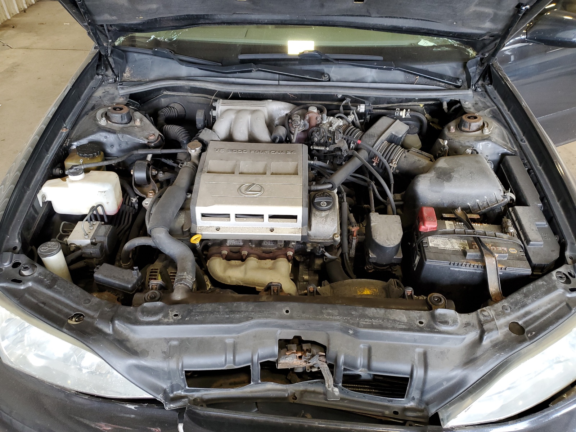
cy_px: 216
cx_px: 288
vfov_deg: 53.1
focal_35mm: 26
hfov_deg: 67.3
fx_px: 433
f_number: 1.5
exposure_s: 1/60.2
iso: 78
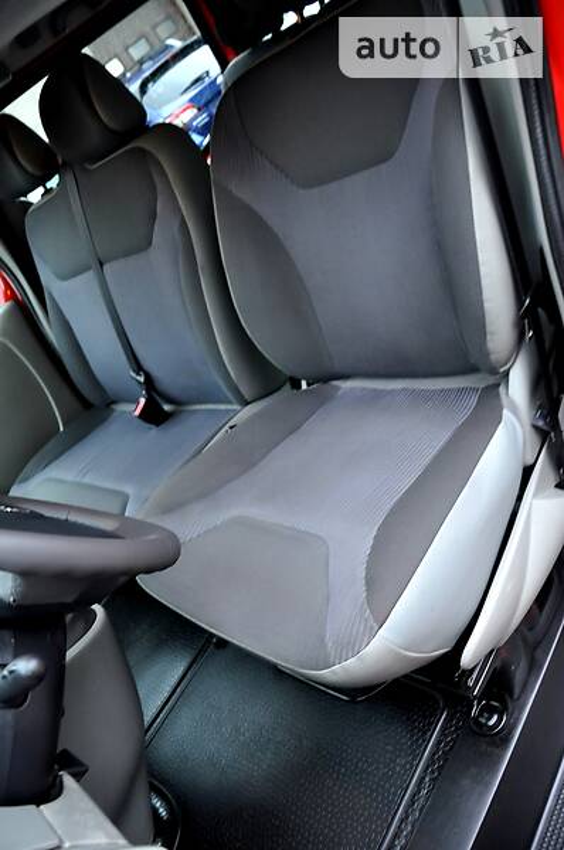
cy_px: 425
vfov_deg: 67.5
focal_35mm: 27
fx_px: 637
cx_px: 282
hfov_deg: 47.8
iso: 800
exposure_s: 1/13
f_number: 3.5
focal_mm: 18
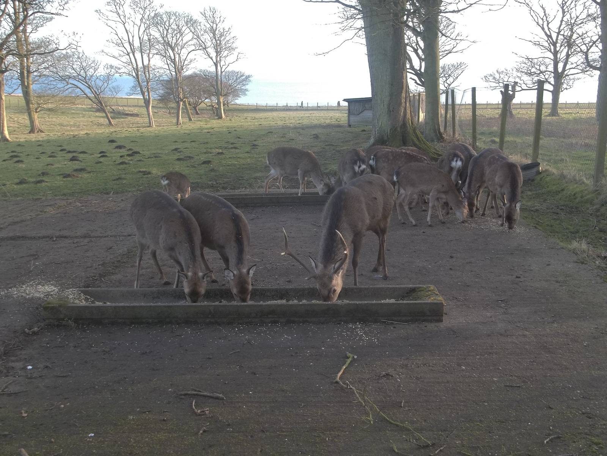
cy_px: 228
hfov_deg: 55.4
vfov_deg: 42.9
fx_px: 579
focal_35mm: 33
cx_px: 304
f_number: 3.3
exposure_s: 1/50
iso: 80
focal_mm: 5.9
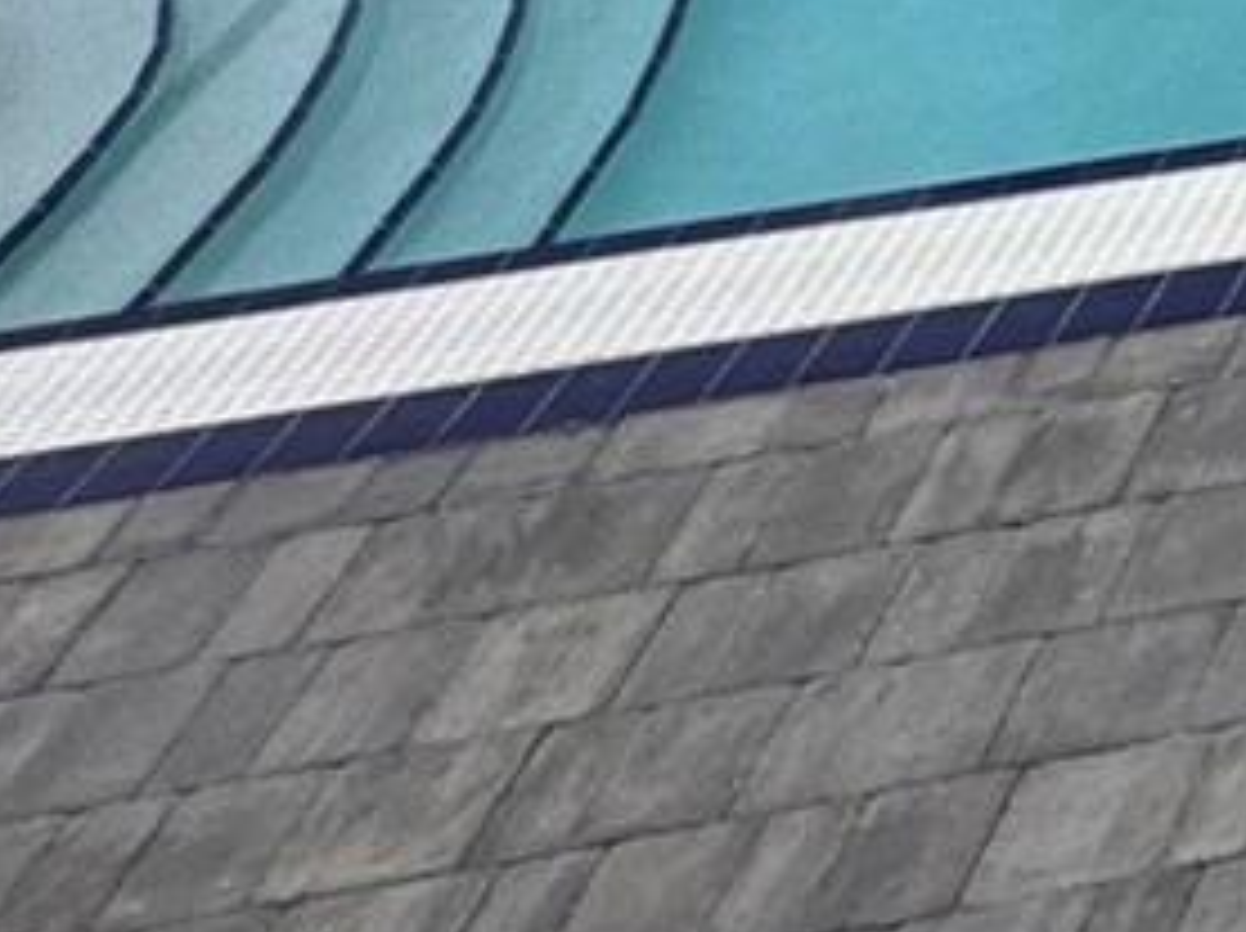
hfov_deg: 12.5
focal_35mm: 81
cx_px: 3504
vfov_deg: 13.5
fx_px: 2912
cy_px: -1279
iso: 40
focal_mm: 2.22
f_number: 2.2
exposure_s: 1/324
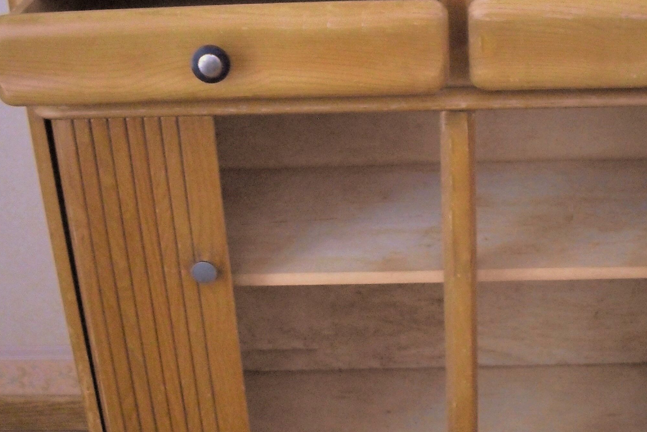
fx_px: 1222
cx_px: 449
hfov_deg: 29.4
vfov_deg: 20.0
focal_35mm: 68
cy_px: 219
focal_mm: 6.3
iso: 800
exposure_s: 1/25
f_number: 3.1
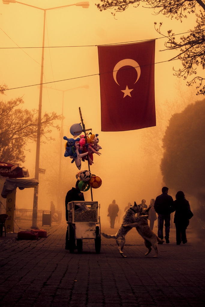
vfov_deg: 19.5
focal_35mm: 105
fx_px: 897
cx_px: 102
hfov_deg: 13.0
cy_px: 154
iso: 100
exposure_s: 1/125
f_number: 4.5
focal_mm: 70
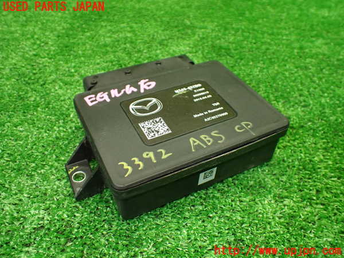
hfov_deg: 60.0
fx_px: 298
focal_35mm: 30
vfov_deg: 46.8
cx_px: 172
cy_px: 129
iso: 500
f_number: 2.3
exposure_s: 1/125
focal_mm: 5.4
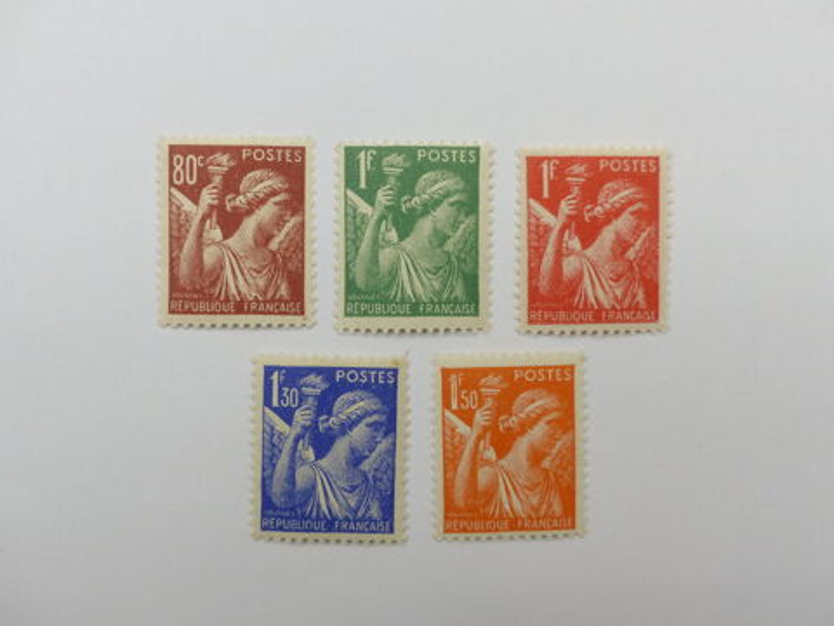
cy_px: 313
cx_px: 417
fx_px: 1012
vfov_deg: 34.3
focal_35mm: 42
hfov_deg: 44.8
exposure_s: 1/60
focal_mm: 7.6
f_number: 3.2
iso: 320
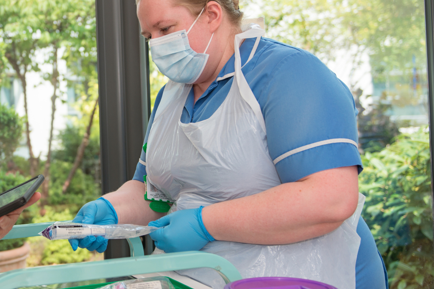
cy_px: 142
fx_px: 711
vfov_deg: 23.0
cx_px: 88
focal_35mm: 59
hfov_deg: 33.0
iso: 100
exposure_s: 1/160
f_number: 3.2
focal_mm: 32
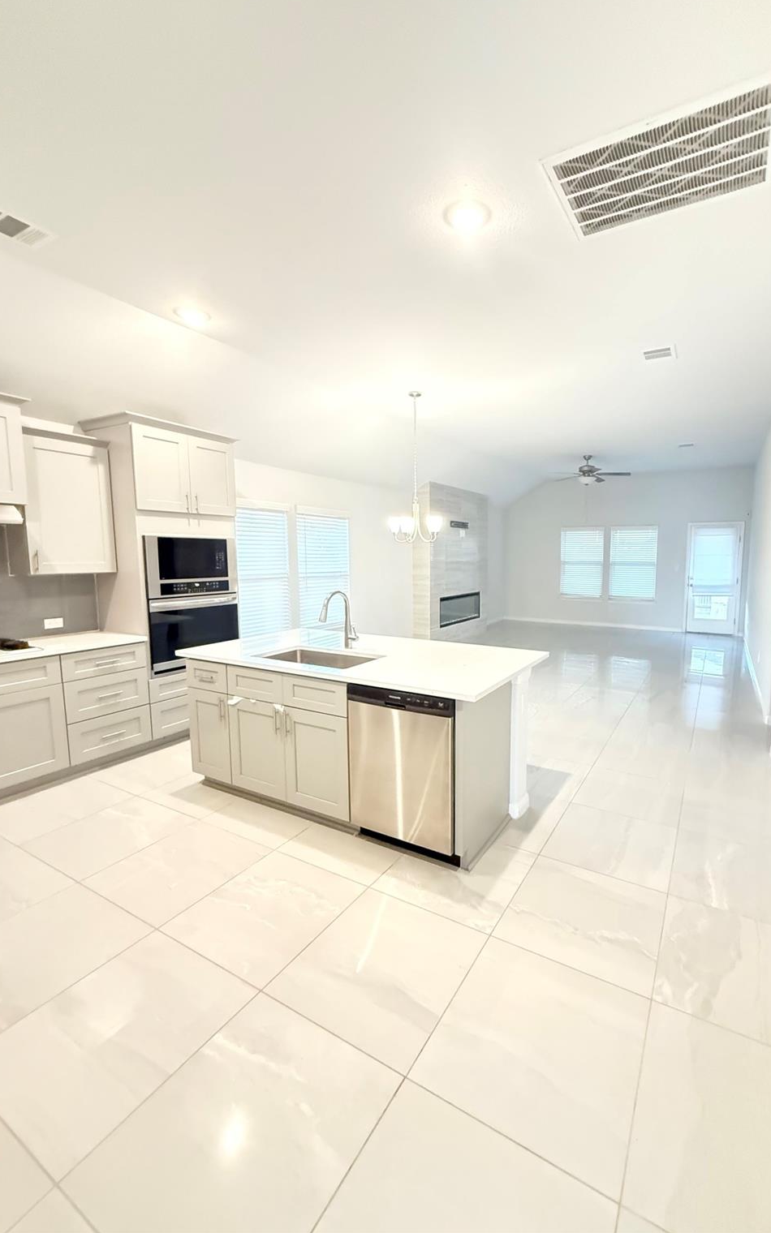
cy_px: 612
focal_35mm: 15
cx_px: 457
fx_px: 504
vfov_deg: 101.5
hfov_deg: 74.1
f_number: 2.2
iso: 1250
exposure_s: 1/60
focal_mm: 2.22
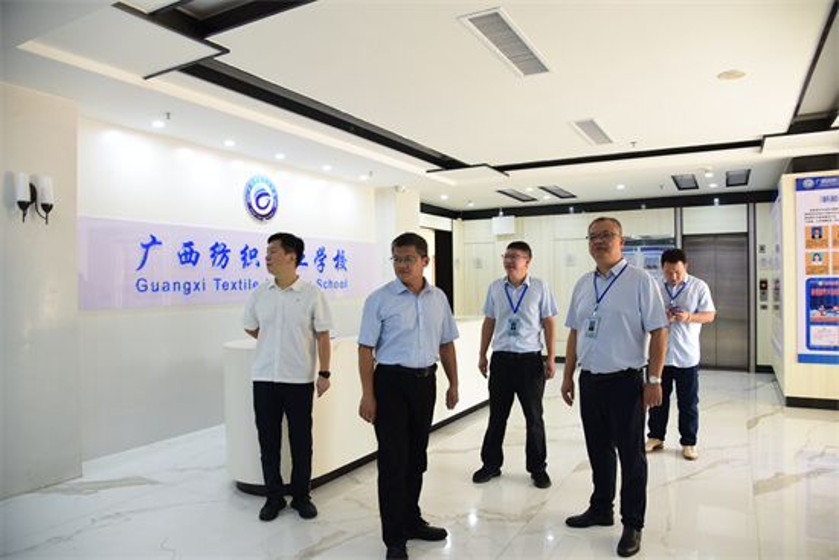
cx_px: 420
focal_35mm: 24
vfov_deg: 53.2
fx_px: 559
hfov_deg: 73.7
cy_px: 280
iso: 320
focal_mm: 24
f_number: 4
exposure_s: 1/30
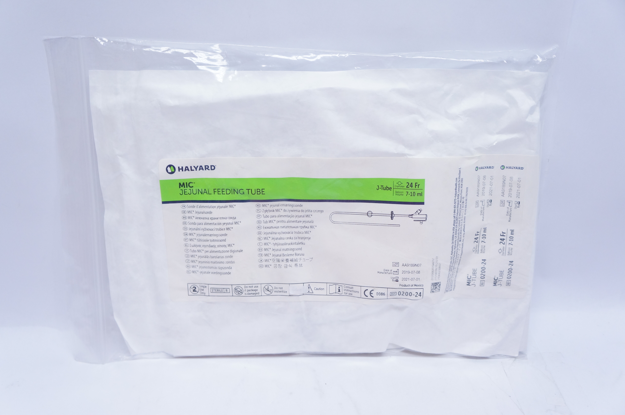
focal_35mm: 36
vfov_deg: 36.8
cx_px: 312
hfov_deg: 53.2
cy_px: 208
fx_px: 624
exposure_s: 1/160
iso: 800
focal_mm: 24
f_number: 4
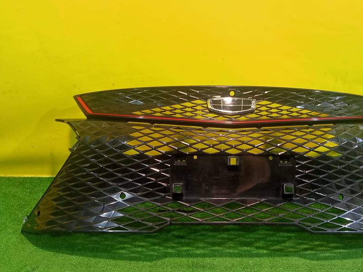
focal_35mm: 37
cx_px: 214
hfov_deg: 49.9
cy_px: 156
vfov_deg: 38.6
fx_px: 388
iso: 318
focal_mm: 3.65
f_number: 2.2
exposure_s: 1/33.3
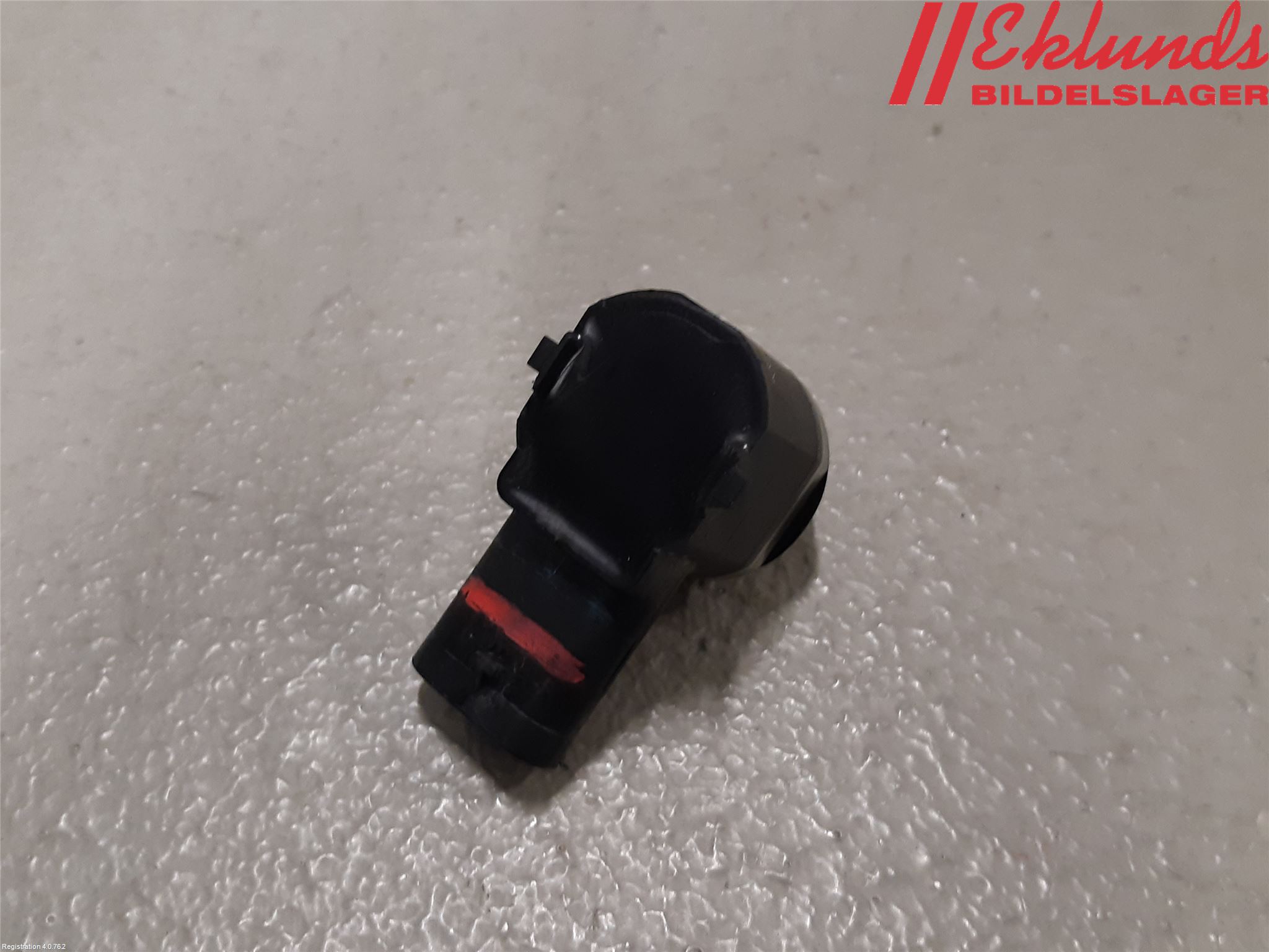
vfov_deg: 53.1
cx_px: 634
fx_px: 953
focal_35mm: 26
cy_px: 476
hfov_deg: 67.3
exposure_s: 1/50
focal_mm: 3.93
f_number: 1.7
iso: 160
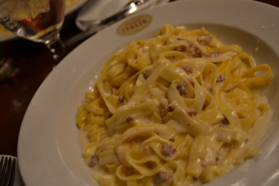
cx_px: 140
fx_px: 302
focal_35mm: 39
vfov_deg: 34.2
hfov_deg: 49.6
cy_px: 93
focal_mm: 26
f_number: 4.2
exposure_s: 1/15
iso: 900
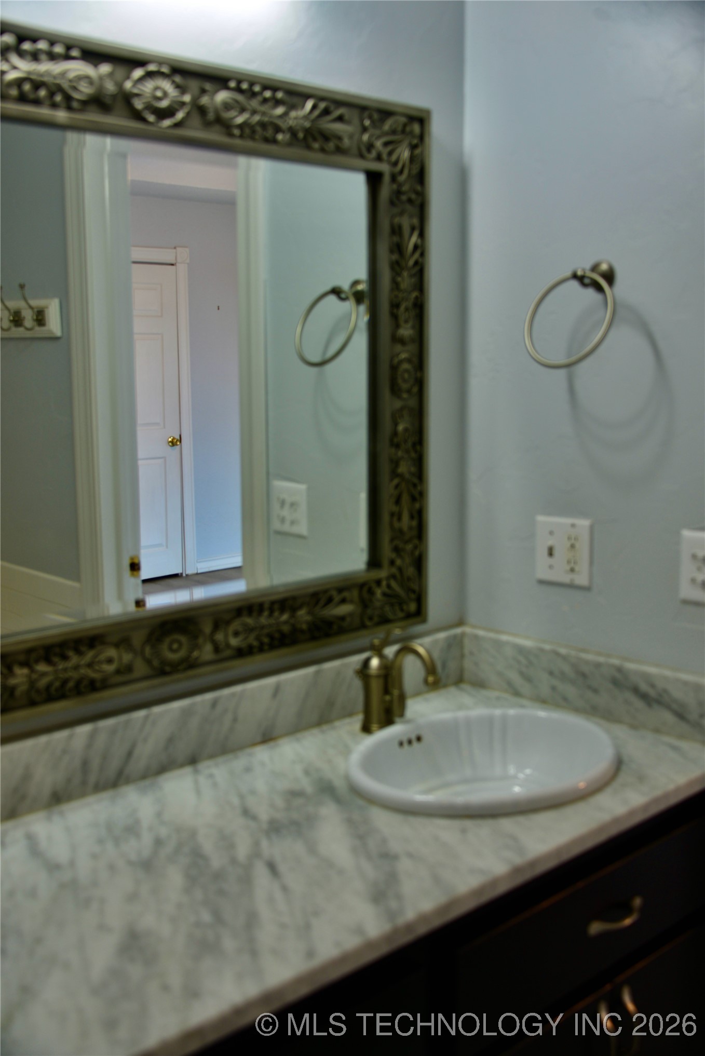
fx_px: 1056
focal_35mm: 36
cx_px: 352
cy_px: 528
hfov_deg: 36.9
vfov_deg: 53.1
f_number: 4
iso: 320
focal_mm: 36
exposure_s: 1/50
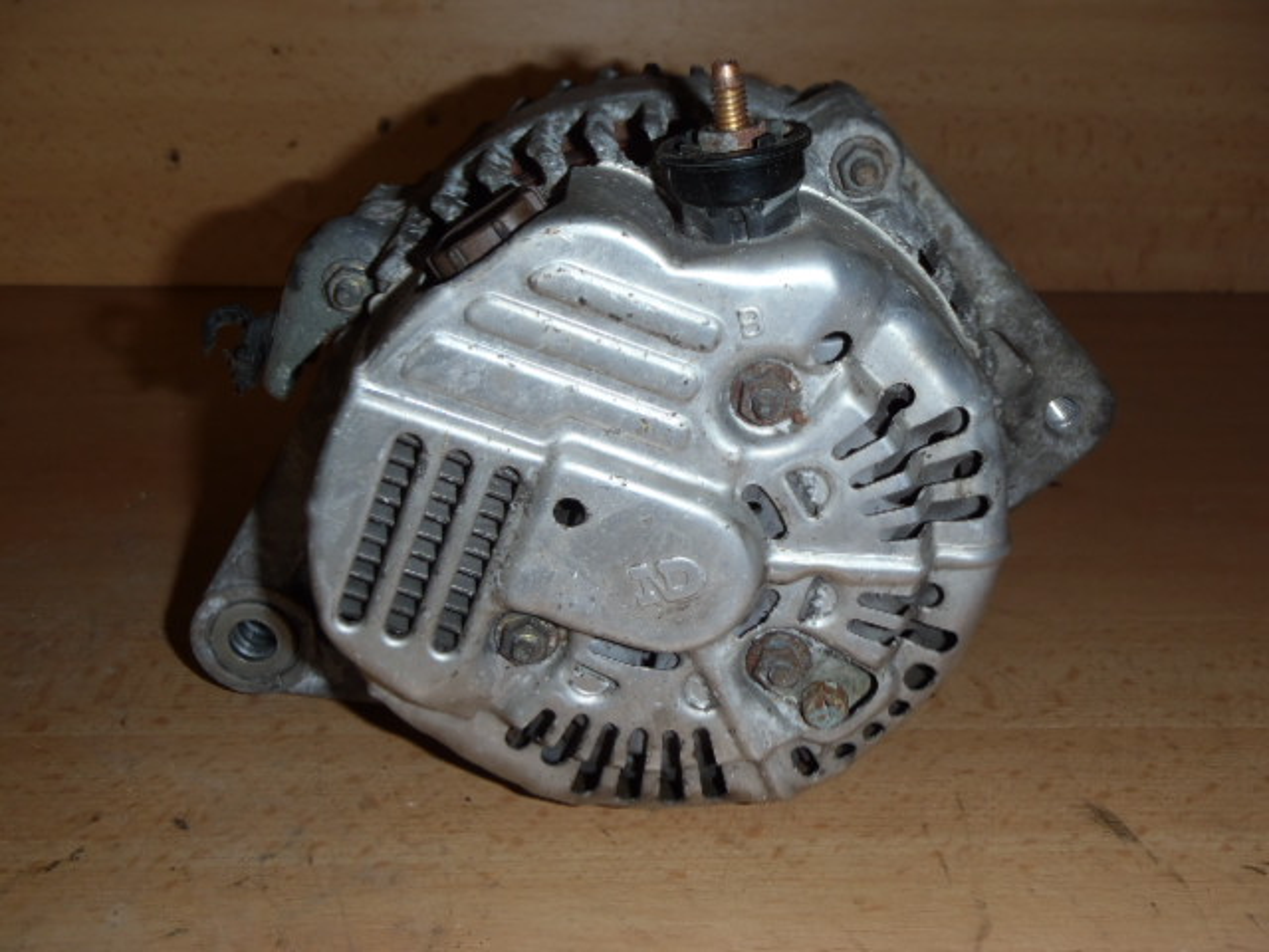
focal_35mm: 38
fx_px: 1393
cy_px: 476
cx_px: 634
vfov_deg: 37.7
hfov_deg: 49.0
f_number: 4.6
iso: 100
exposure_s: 1/40
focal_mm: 6.83
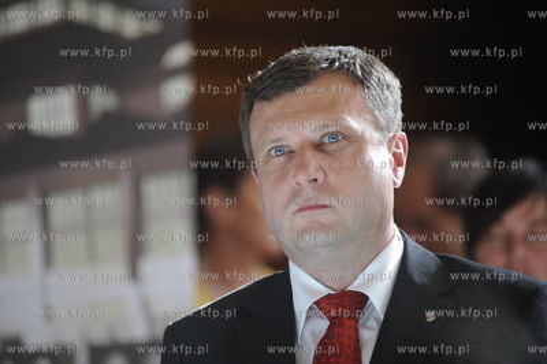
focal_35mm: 200
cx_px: 274
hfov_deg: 10.3
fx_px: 3036
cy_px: 182
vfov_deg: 6.9
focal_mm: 200
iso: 800
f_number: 3.5
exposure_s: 1/200
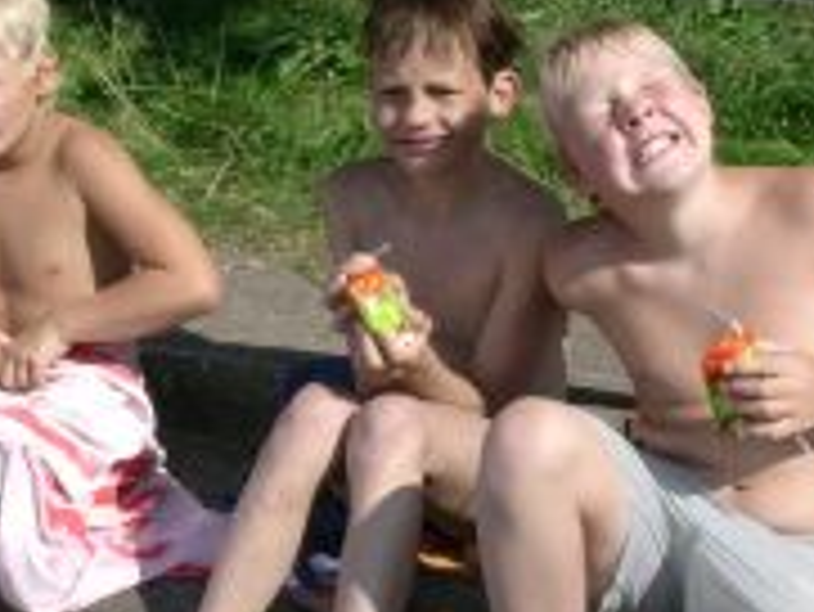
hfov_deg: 20.0
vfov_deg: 15.1
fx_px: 2306
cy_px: 364
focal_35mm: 98
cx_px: 333
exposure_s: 1/304
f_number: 5.8
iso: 70
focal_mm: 6.7
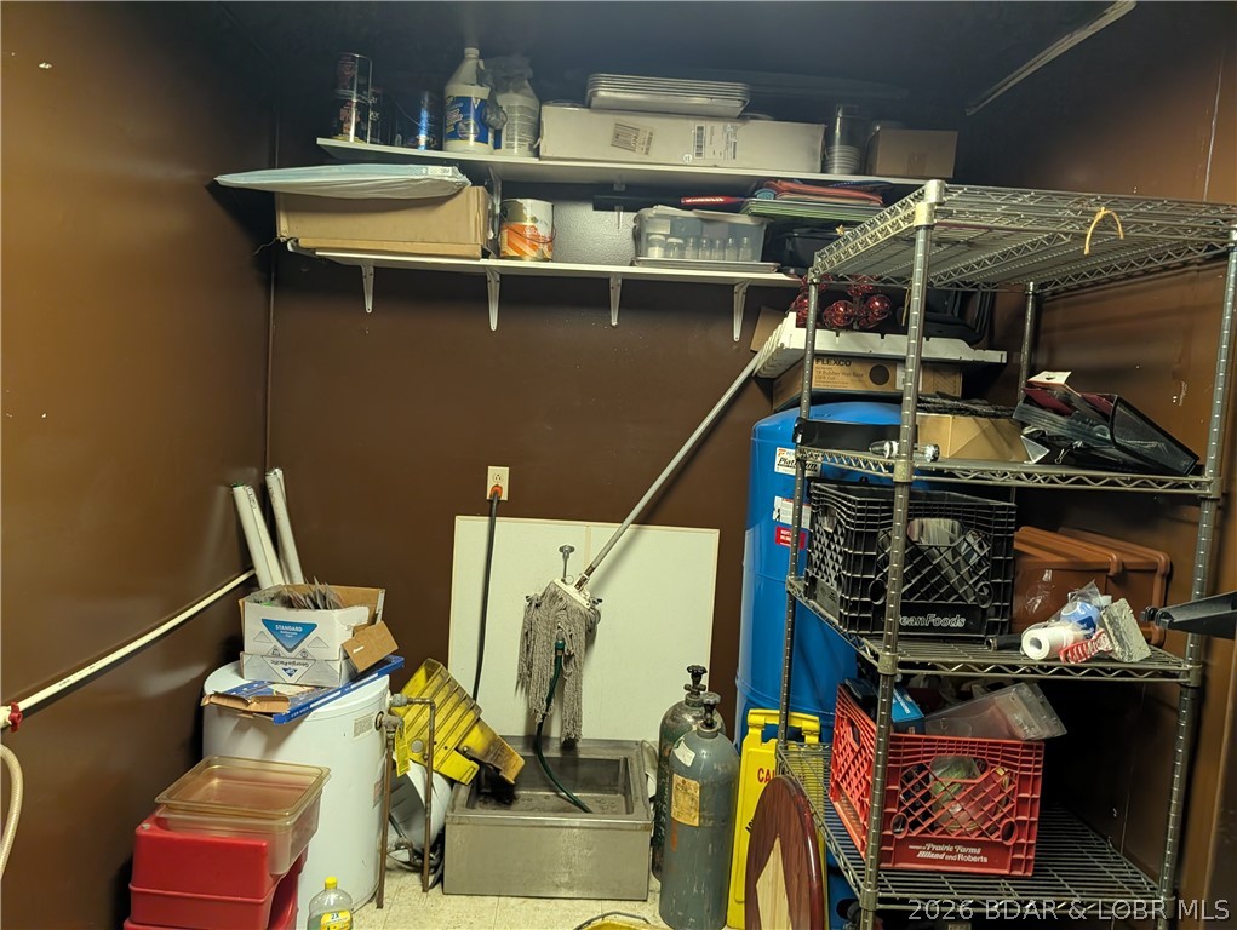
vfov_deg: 56.9
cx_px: 618
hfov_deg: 71.5
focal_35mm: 24
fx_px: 859
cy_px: 465
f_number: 1.68
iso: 1046
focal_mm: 6.9
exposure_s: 1/120
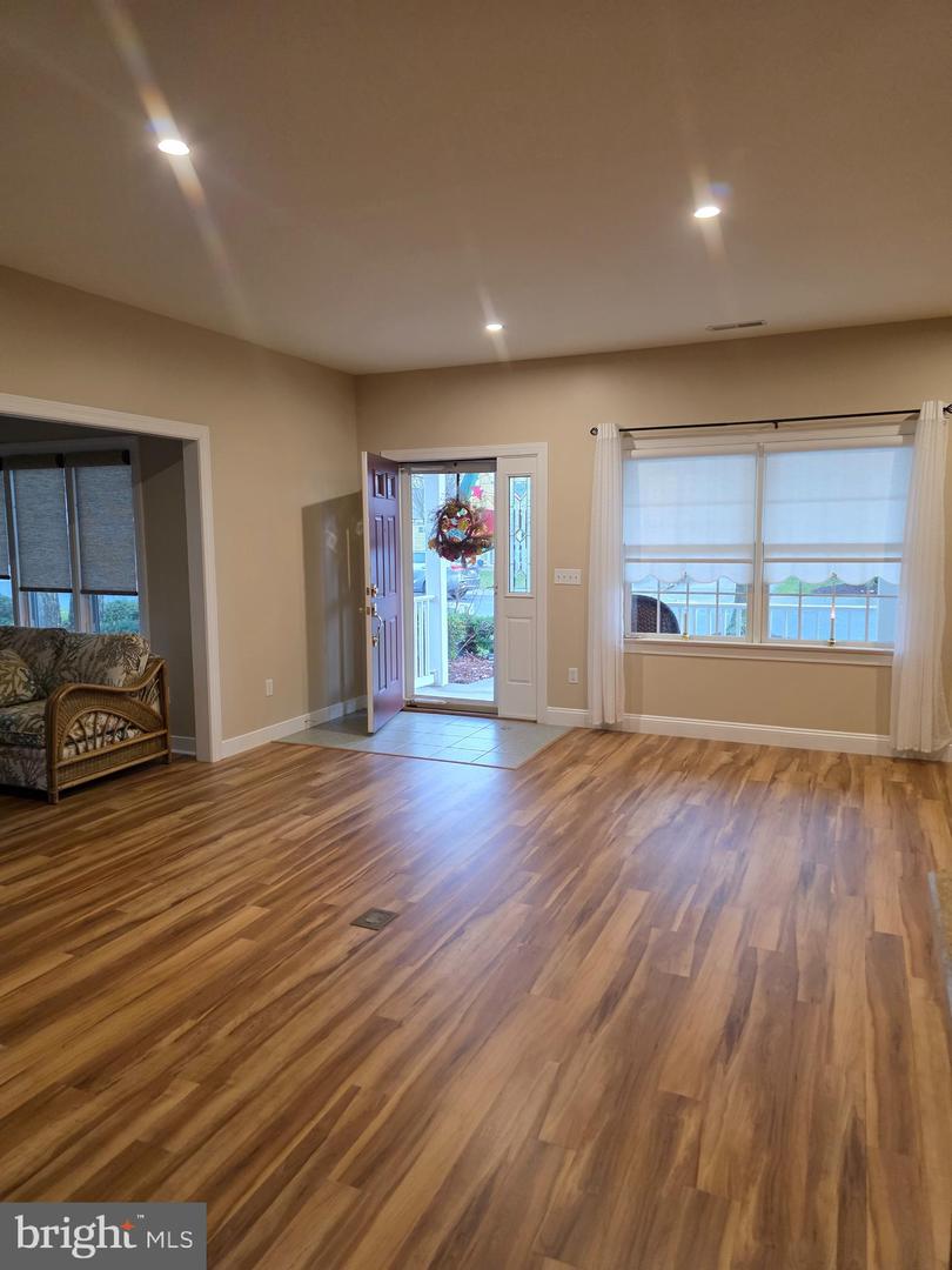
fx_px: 843
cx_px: 476
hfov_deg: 58.9
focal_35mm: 23
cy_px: 635
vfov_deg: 73.9
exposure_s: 1/120
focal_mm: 6.3
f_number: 1.7
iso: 500
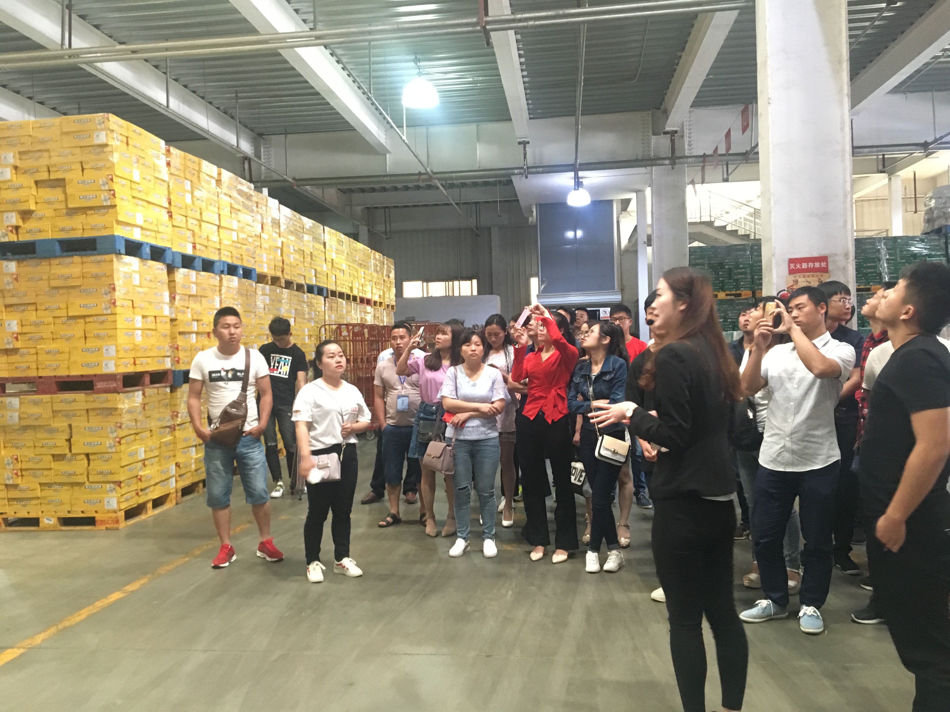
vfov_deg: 48.2
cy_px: 356
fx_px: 796
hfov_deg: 61.7
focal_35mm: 29
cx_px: 475
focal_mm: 4.15
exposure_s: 1/17
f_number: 2.2
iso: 500
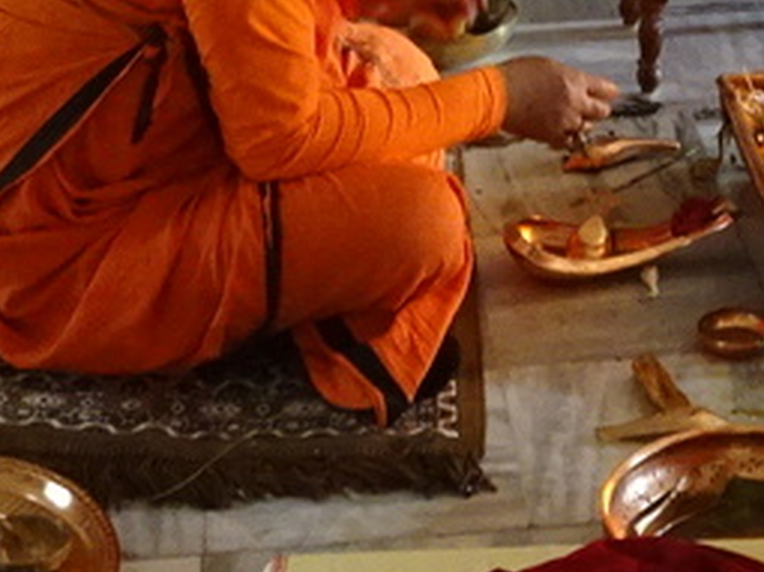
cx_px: 608
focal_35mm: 122
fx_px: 2691
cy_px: -126
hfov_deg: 16.0
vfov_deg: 11.9
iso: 640
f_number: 3.5
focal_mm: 4.1
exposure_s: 1/30
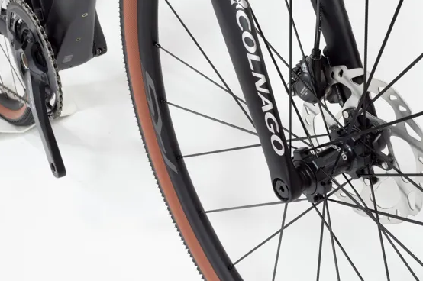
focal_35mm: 52
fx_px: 610
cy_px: 90
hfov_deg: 38.0
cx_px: 268
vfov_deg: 25.8
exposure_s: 1/3
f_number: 11
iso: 100
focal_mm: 24
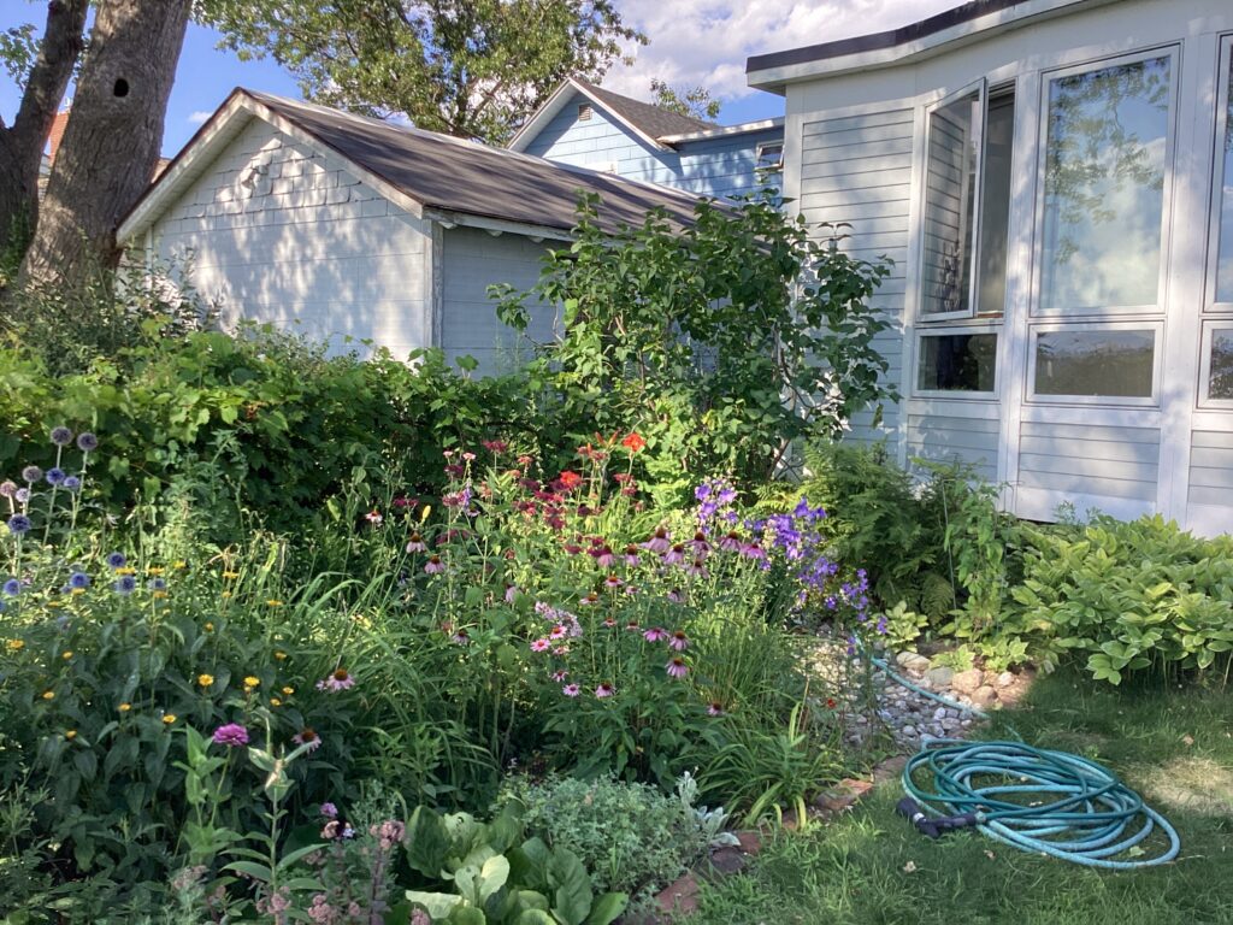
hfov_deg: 58.4
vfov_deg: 45.4
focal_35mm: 31
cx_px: 616
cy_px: 462
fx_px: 1104
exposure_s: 1/240
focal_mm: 3.3
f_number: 2.4
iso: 25
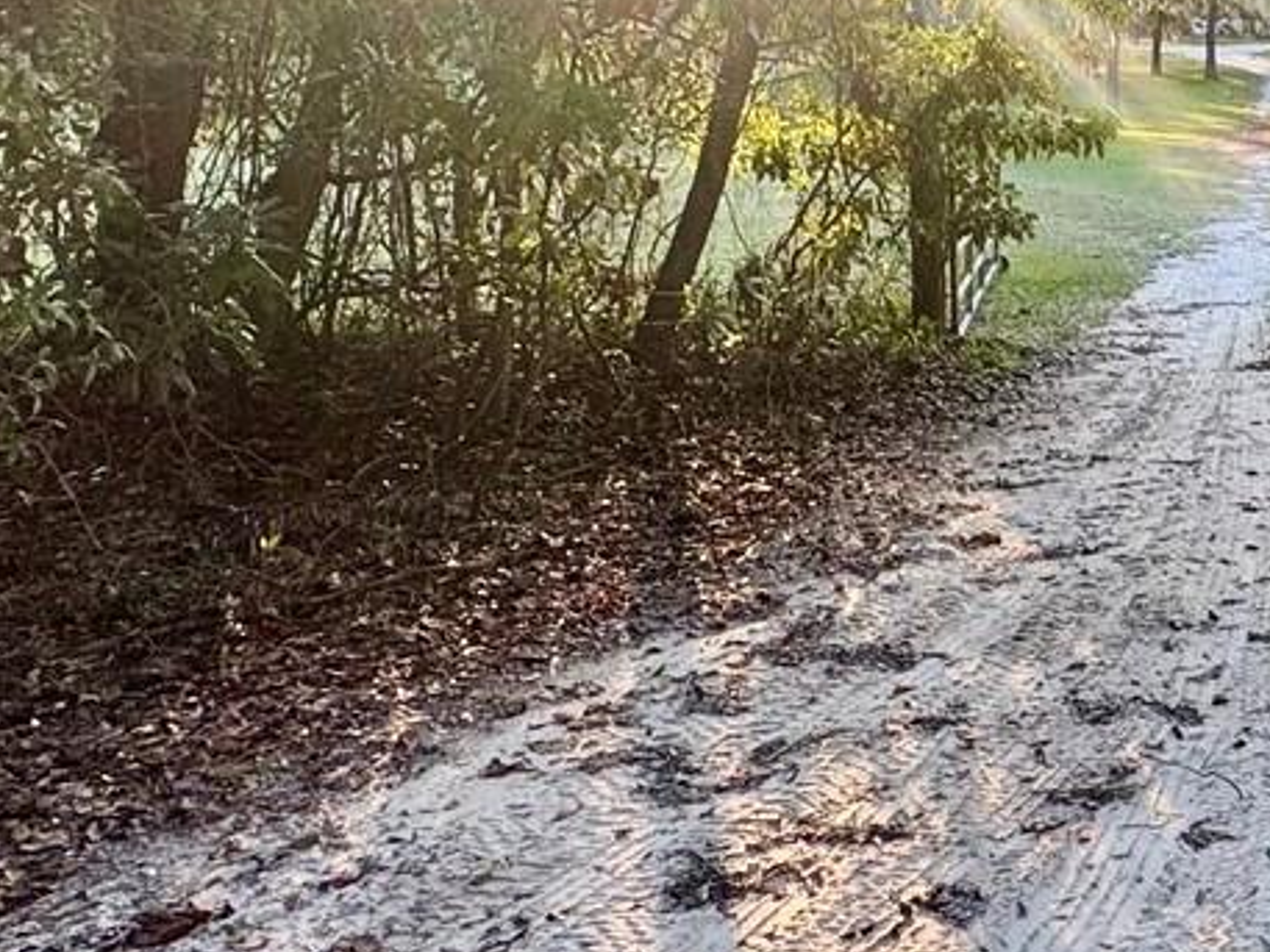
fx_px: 1798
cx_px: 1501
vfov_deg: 28.7
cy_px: 125
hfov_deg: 32.5
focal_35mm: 49
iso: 40
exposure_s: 1/179
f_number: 2.2
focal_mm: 2.22
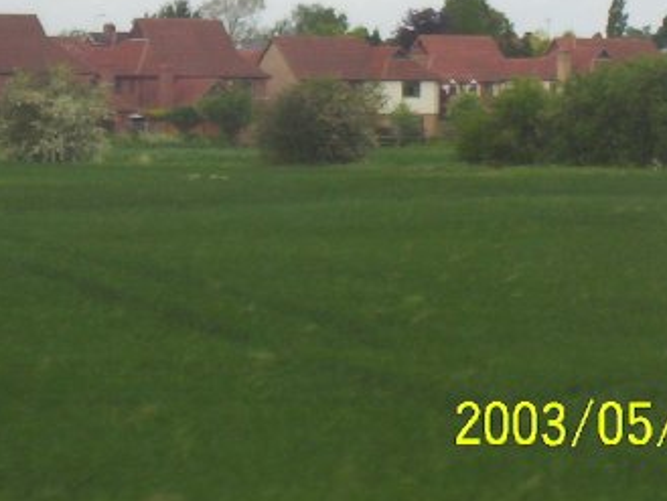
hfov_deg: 9.4
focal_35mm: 210
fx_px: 4048
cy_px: 51
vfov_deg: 7.1
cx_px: 154
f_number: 4.72
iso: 100
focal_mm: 16.61
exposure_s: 1/219
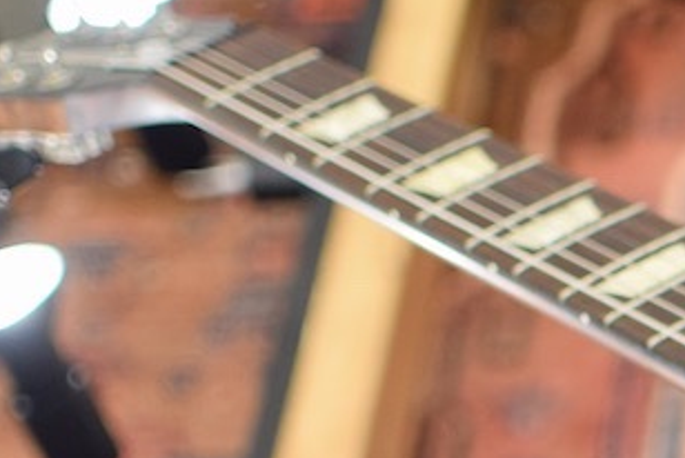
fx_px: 4153
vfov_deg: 6.2
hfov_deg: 9.0
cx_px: 1241
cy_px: 780
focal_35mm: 218
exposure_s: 1/60
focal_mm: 35
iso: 400
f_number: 1.8
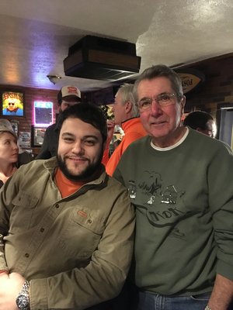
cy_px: 155
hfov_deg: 48.2
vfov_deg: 61.7
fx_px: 260
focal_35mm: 29
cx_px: 116
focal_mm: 4.15
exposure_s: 1/15
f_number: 2.2
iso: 1000
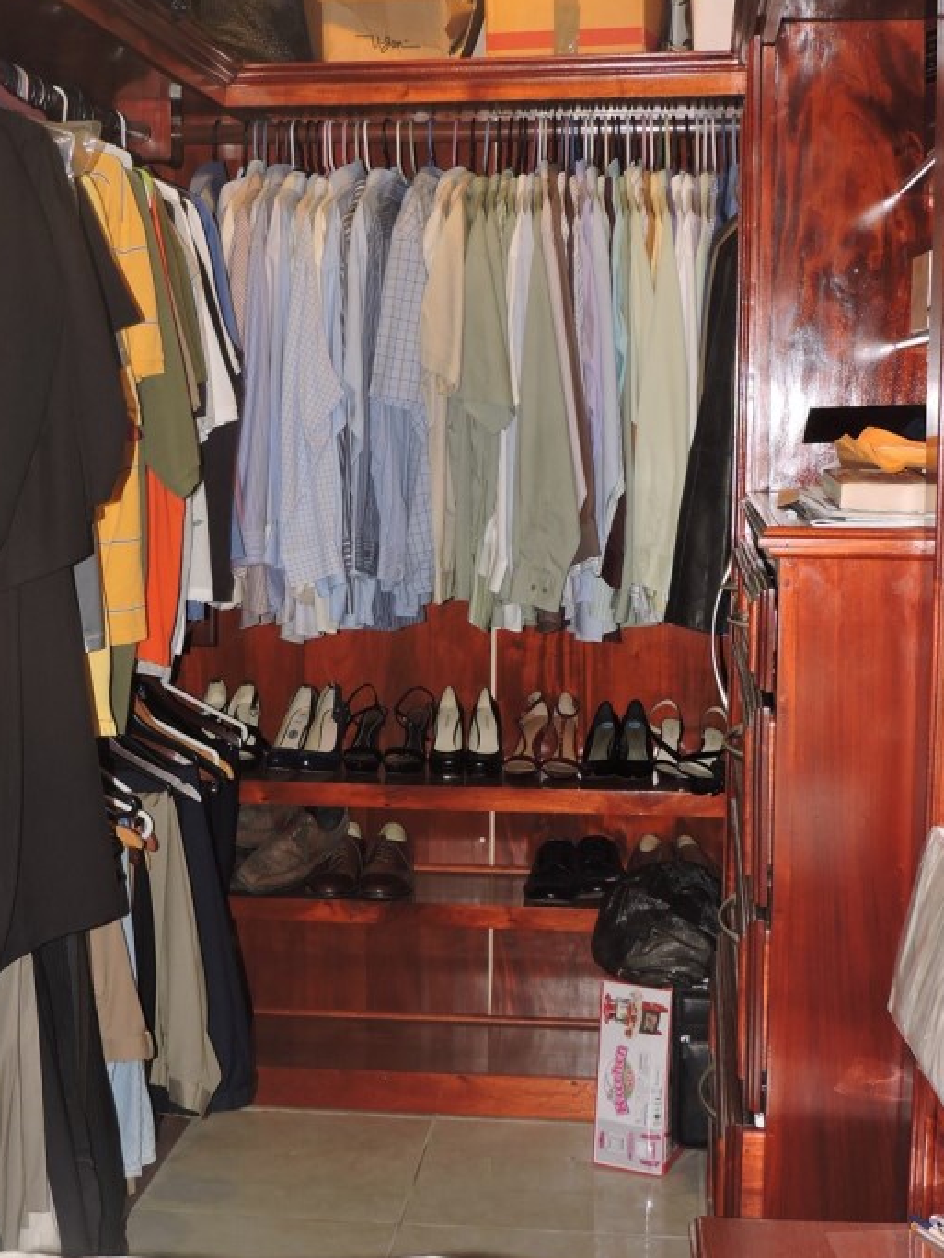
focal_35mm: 55
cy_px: 657
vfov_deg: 34.9
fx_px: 2000
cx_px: 414
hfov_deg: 26.5
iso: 200
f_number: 3.5
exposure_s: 1/30
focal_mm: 8.4
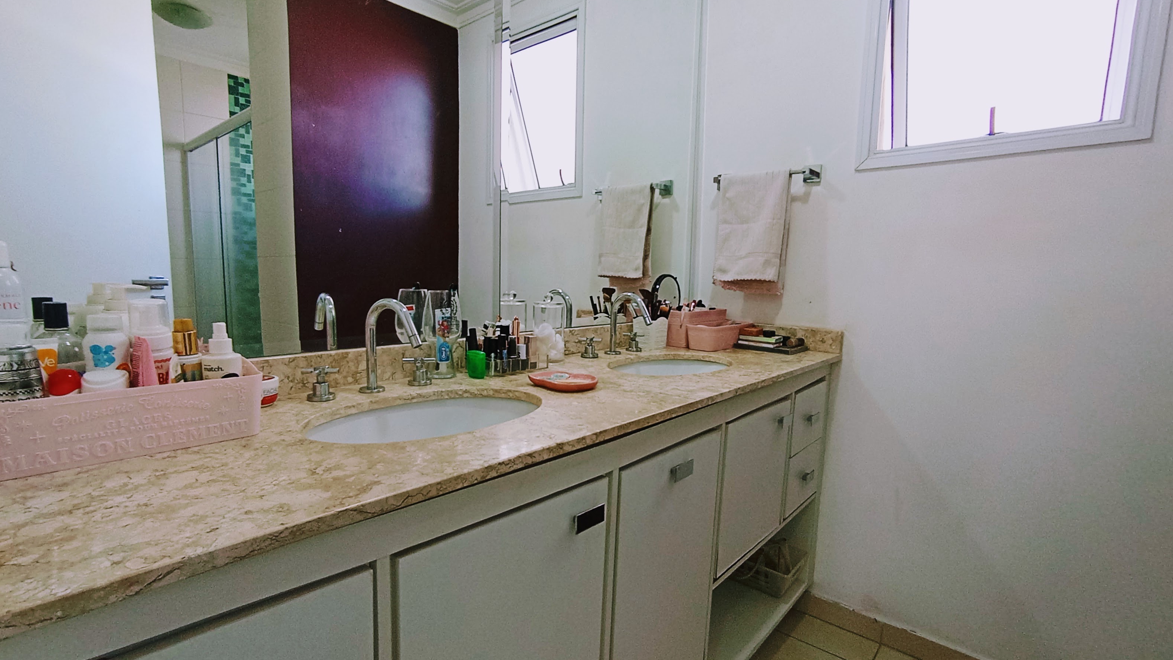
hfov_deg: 92.6
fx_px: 560
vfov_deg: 61.0
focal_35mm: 18
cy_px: 342
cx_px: 570
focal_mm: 1.65
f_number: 2.2
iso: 165
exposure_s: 1/60
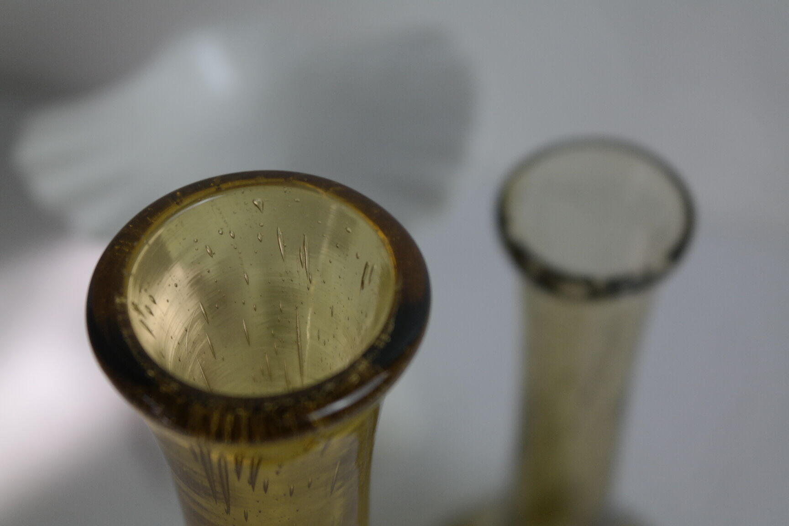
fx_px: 1687
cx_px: 394
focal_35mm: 77
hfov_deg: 26.3
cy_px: 263
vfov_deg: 17.7
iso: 400
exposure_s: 1/80
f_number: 5.6
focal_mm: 50
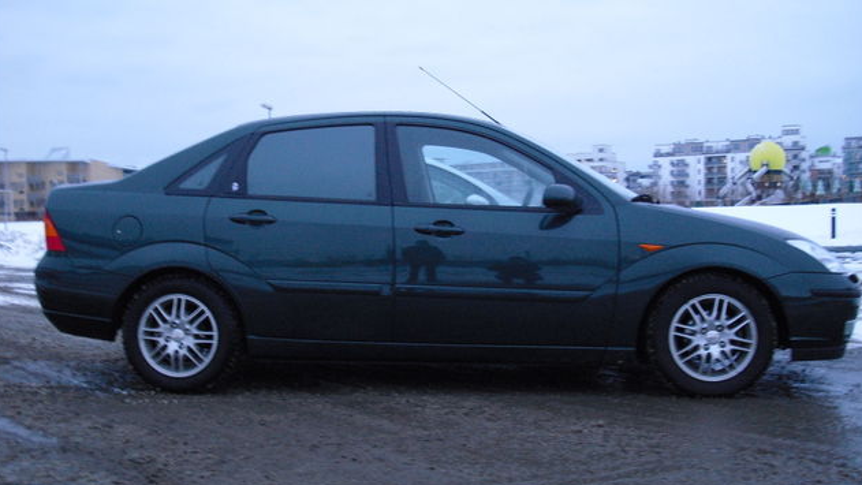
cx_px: 429
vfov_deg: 28.3
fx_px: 960
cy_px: 230
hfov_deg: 48.4
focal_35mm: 42
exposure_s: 1/15
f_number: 2.8
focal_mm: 6.2
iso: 200
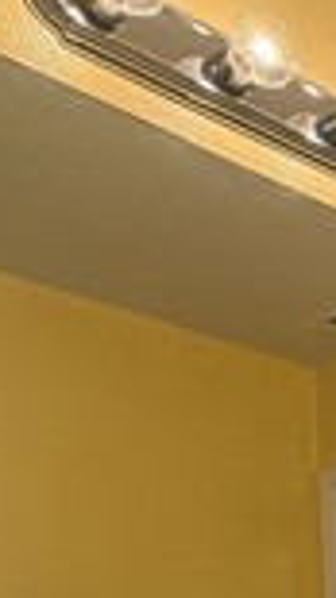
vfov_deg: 28.1
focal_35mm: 63
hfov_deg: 14.0
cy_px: 760
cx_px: 780
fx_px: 999
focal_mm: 2.22
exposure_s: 1/120
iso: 200
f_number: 2.2
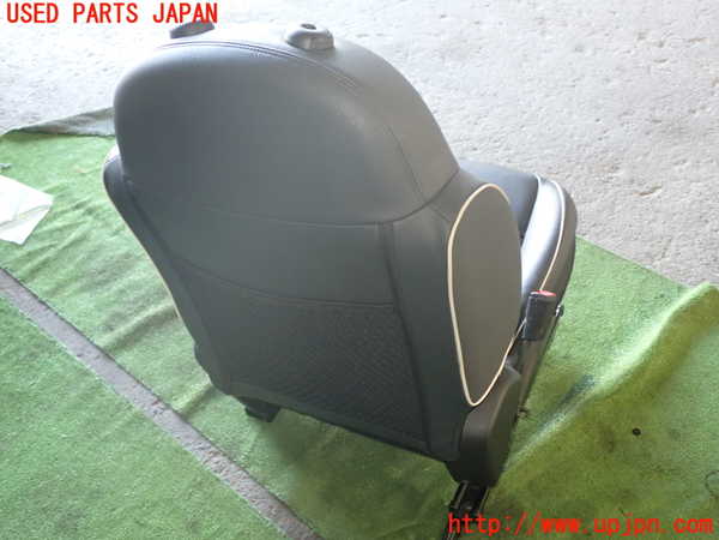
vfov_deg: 39.7
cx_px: 360
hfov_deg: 51.4
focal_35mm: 36
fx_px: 748
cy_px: 270
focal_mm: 6.37
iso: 320
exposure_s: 1/40
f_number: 2.5
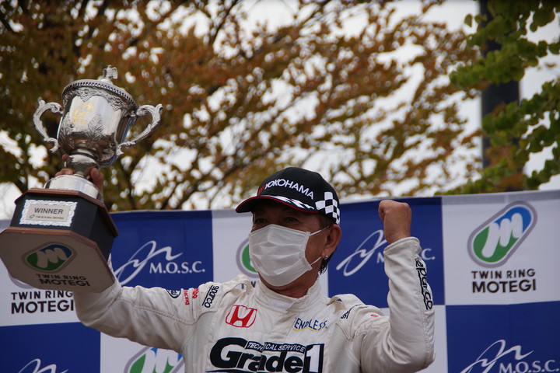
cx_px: 280
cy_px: 186
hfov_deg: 11.4
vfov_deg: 7.6
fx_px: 2800
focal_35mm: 180
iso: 100
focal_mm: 120
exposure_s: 1/200
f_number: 5.6
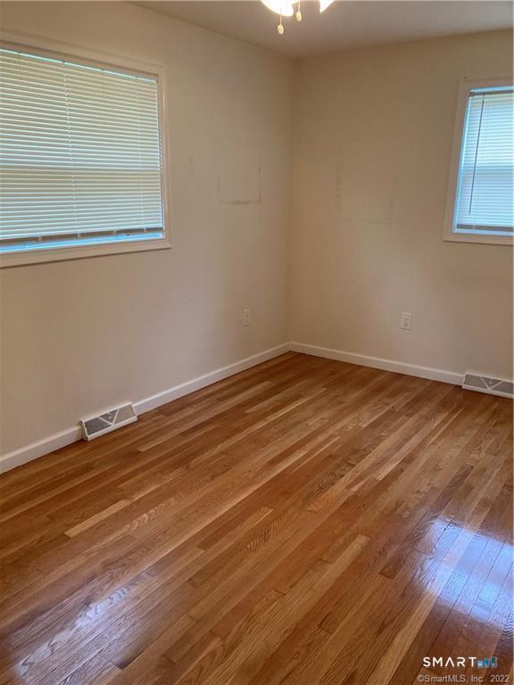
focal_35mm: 28
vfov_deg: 63.4
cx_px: 257
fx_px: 554
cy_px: 342
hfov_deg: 49.7
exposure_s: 1/60
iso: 125
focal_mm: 3.99
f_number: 1.8
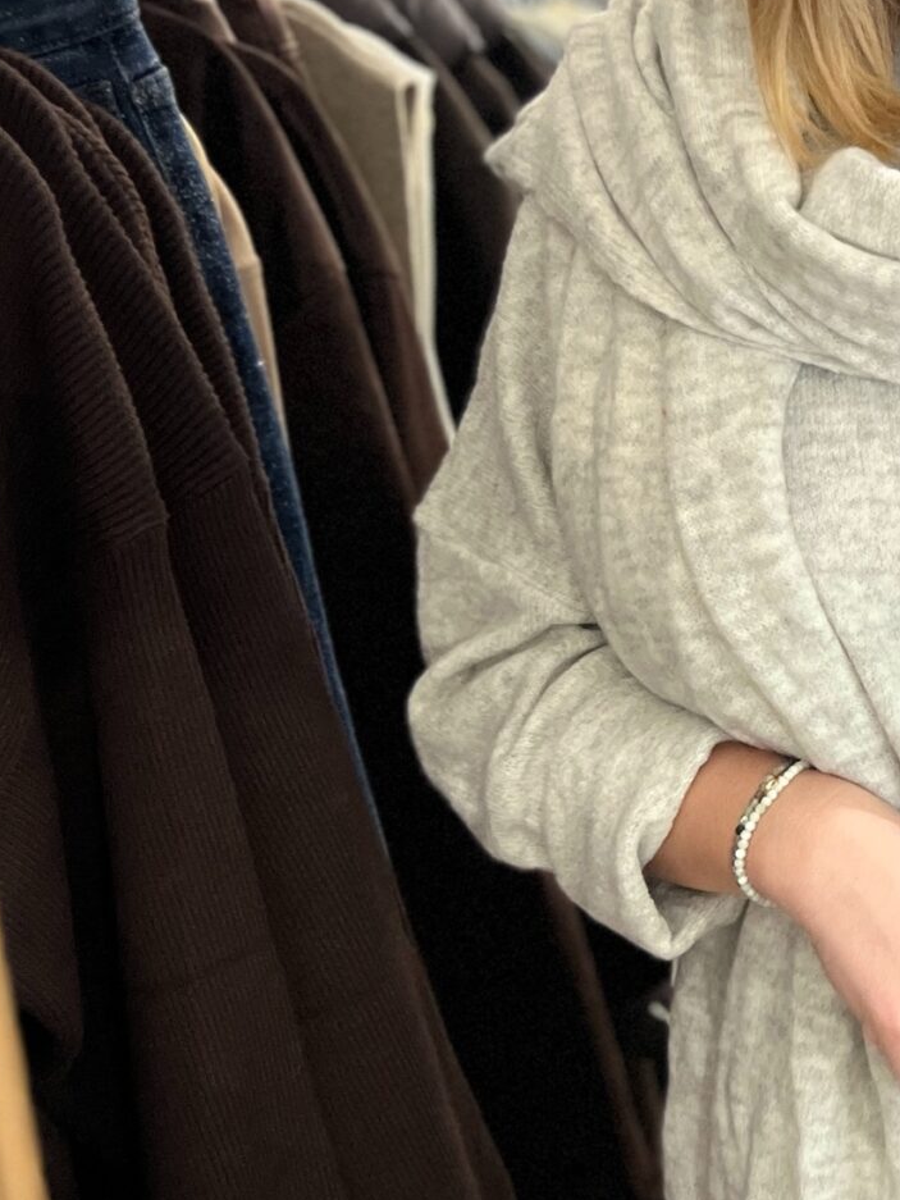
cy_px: 611
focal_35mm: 71
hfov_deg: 19.5
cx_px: 1086
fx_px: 2461
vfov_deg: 27.4
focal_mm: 5.7
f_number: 1.5
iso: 500
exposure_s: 1/50
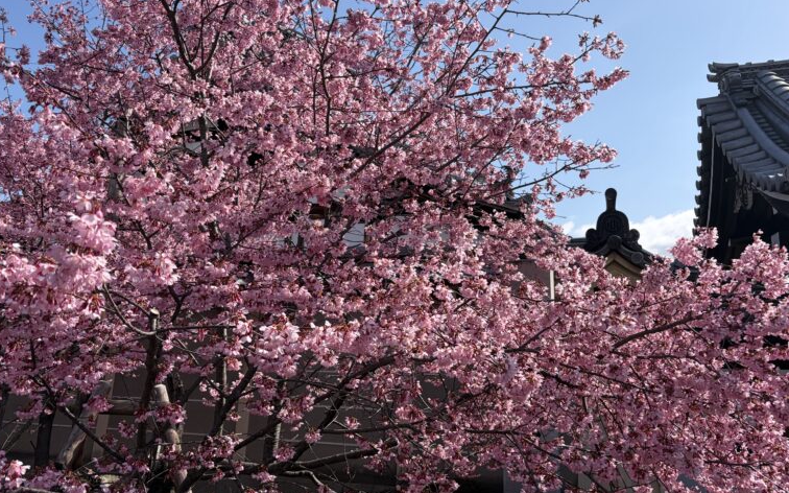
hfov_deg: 66.5
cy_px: 249
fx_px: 602
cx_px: 389
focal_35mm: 28
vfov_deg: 44.5
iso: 50
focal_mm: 5.96
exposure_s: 1/3623
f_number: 1.6
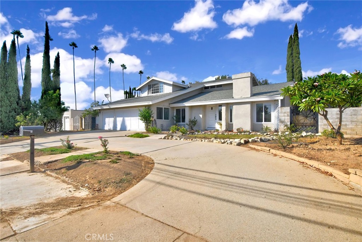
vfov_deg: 67.4
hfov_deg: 90.0
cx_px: 181
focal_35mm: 18
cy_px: 121
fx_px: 181
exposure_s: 1/1000
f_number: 16
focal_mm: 12
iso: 1250
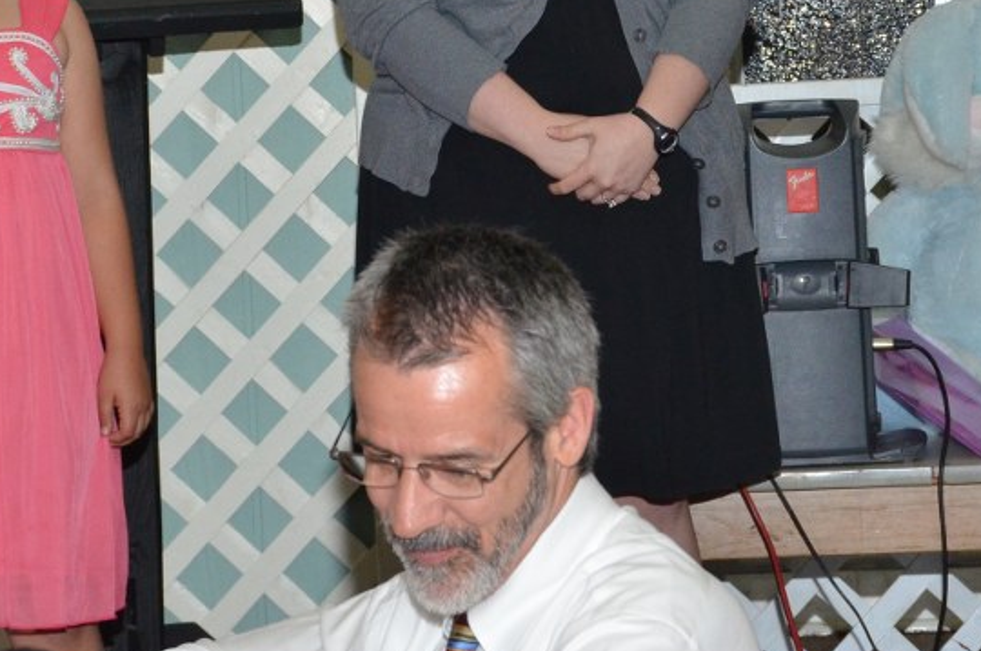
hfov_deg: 10.4
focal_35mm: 199
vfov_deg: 6.8
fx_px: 5413
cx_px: 496
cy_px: -64
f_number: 8
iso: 1600
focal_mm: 56
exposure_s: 1/60
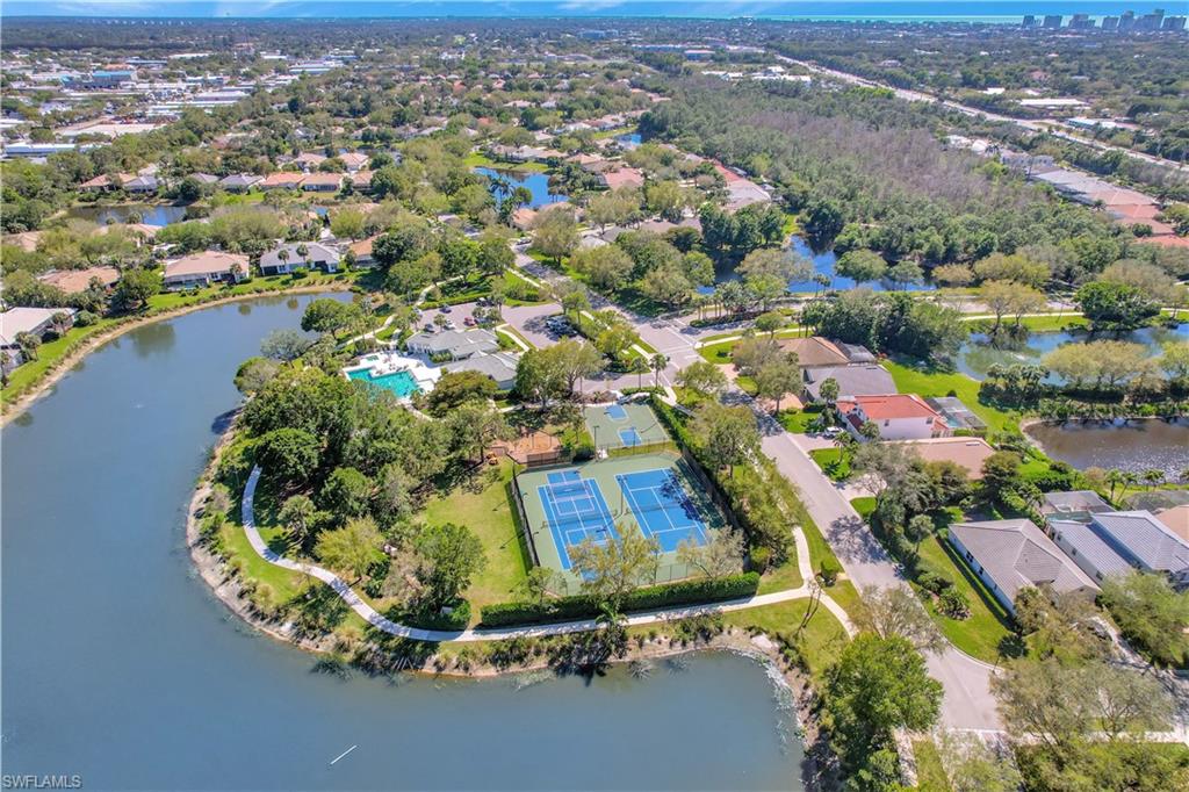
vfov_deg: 57.2
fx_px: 726
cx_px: 594
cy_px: 396
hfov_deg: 78.6
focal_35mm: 22
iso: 100
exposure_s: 1/1500
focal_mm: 8.38
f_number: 2.8
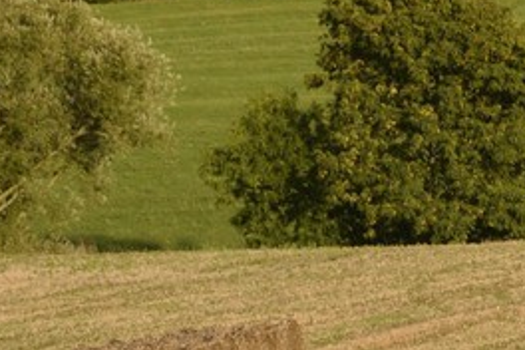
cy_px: -370
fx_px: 14582
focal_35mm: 1000
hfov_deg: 2.1
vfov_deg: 1.4
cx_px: 1376
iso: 200
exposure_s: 1/250
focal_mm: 165
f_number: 8
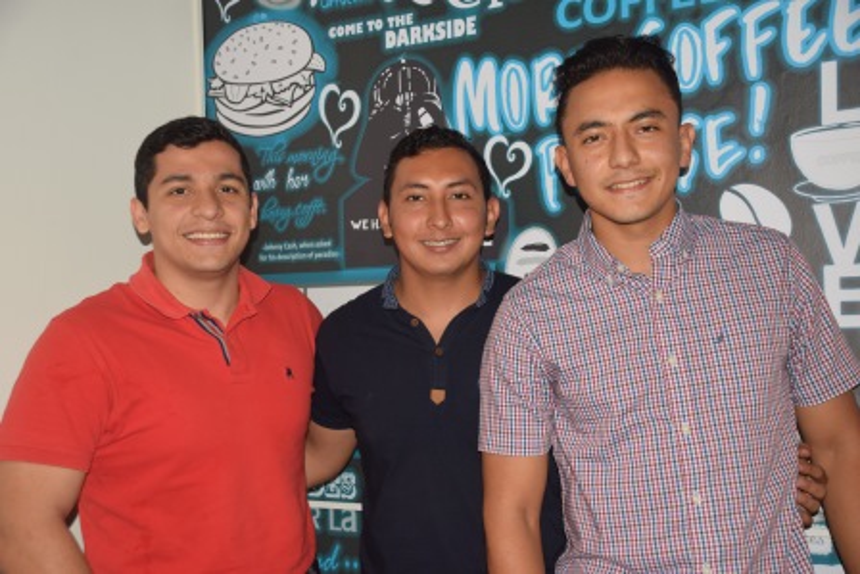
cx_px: 430
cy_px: 287
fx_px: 1004
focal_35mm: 42
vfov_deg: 31.9
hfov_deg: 46.4
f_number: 4
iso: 400
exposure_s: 1/100
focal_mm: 28
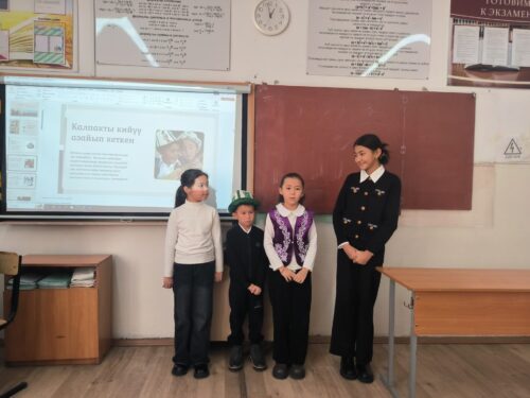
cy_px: 199
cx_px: 265
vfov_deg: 56.8
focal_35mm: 24
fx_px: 367
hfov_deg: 71.6
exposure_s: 1/120
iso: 313
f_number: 1.7
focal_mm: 5.24
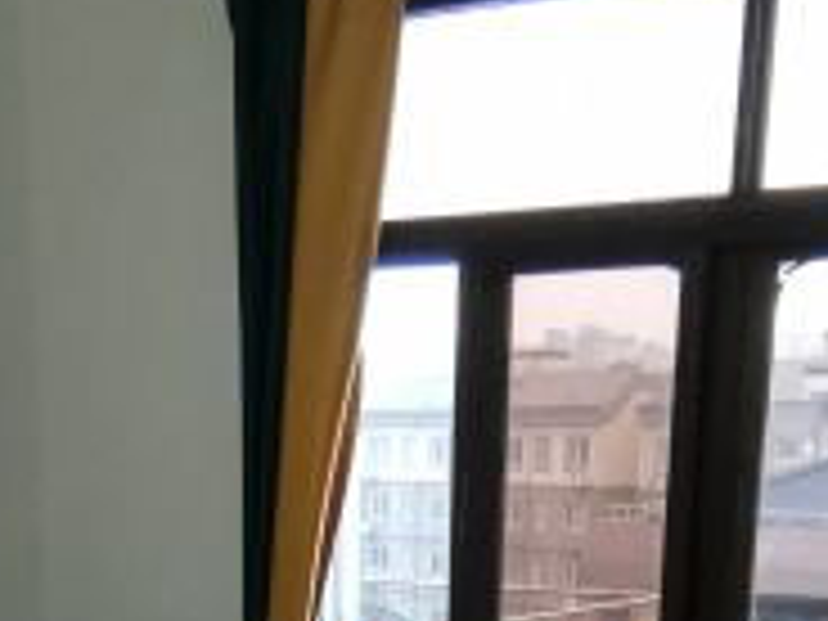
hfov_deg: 26.2
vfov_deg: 17.2
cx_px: 306
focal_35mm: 74
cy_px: 1030
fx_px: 1770
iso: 200
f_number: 2.2
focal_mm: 2.26
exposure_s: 1/50
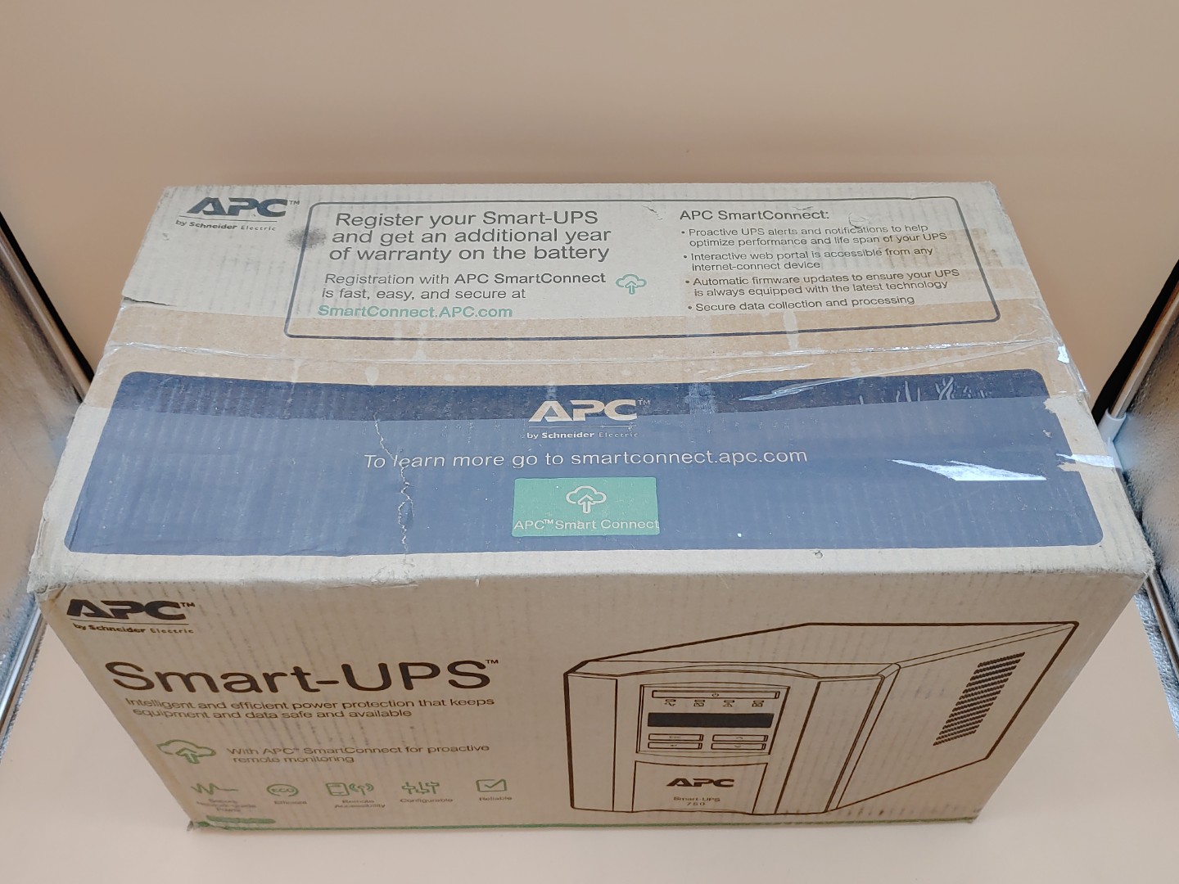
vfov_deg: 45.4
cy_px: 442
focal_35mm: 31
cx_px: 590
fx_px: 1056
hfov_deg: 58.4
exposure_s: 1/120
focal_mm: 4.36
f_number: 1.8
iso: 50
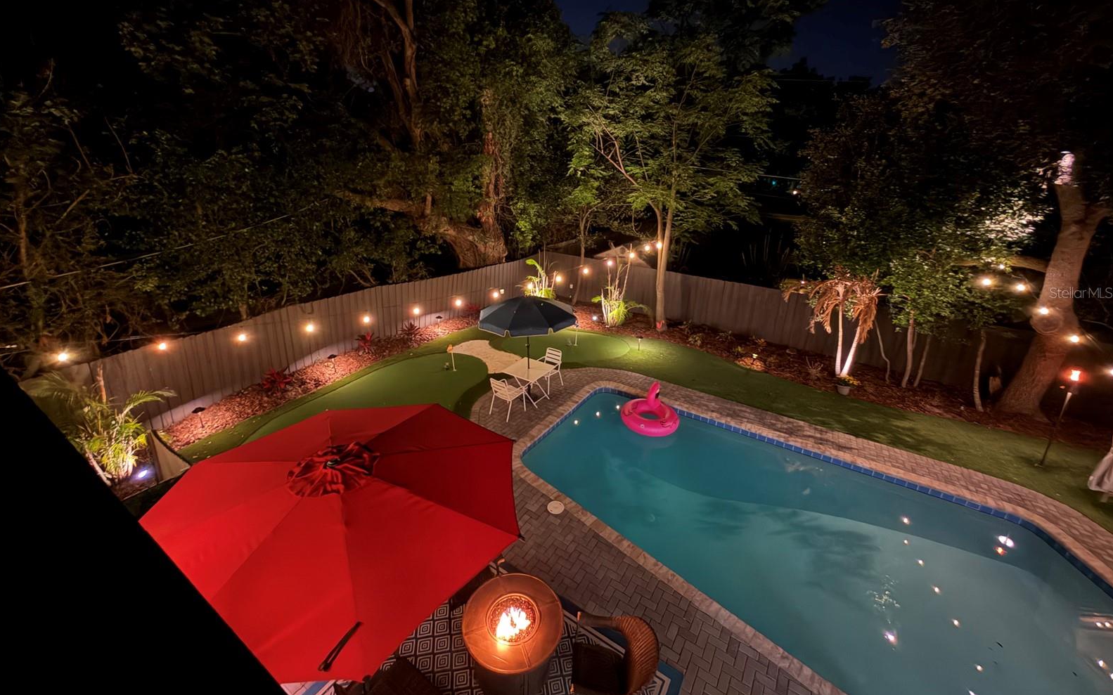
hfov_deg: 101.5
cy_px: 292
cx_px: 553
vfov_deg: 74.3
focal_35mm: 15
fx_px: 455
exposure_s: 1/6
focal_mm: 2.22
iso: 1250
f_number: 2.2
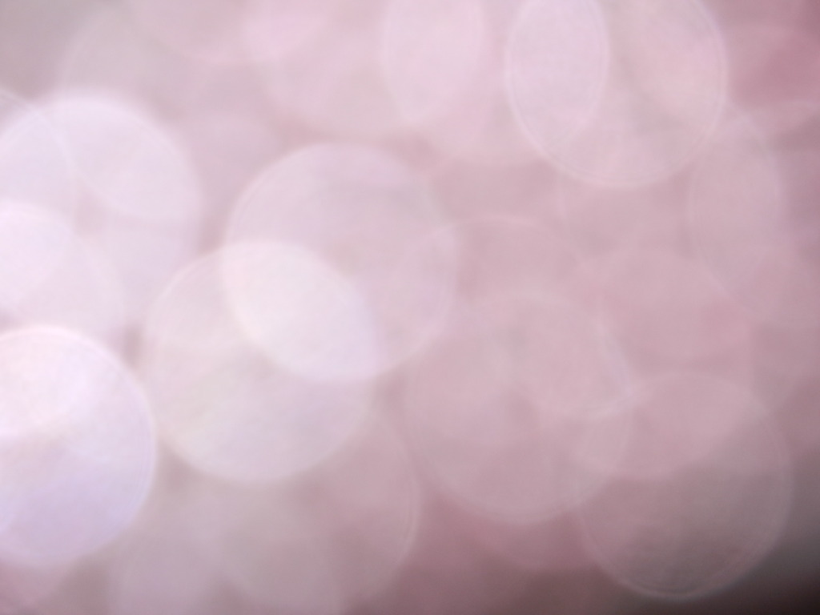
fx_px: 5969
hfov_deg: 7.9
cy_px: 308
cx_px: 410
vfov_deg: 5.9
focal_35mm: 252
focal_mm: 45.3
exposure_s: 1/50
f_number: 5.3
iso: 200
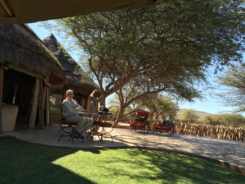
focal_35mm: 29
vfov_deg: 48.2
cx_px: 122
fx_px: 205
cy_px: 92
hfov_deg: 61.7
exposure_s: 1/682
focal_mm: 4.15
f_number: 2.2
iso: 32
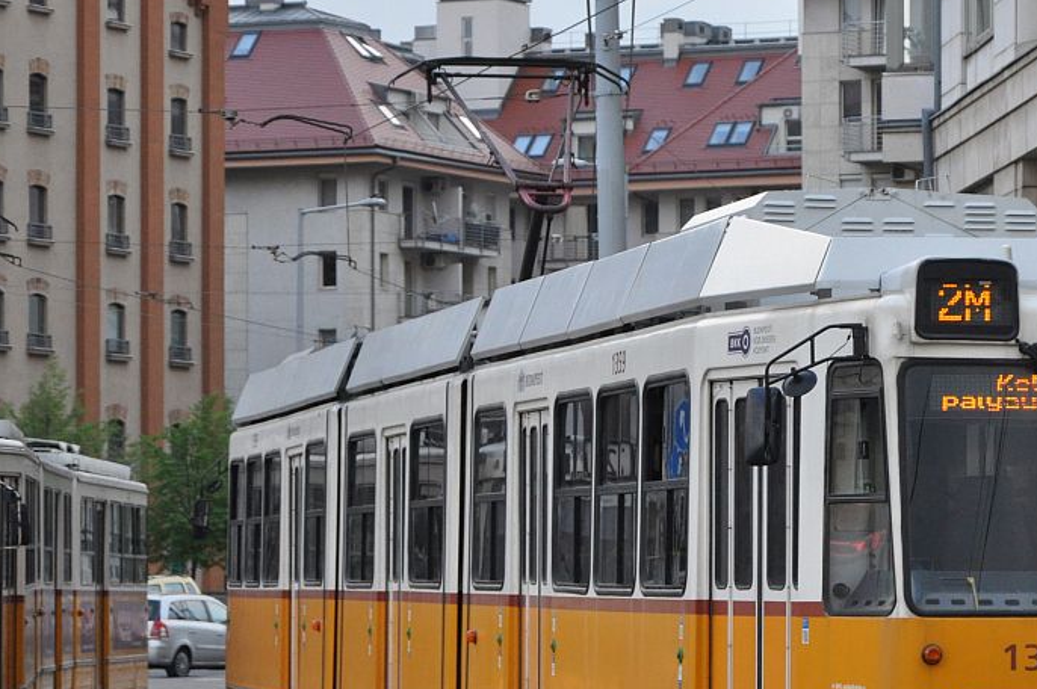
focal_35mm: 164
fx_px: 4720
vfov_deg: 8.3
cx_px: 782
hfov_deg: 12.5
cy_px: 490
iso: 1250
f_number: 5.3
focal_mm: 70
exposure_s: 1/500
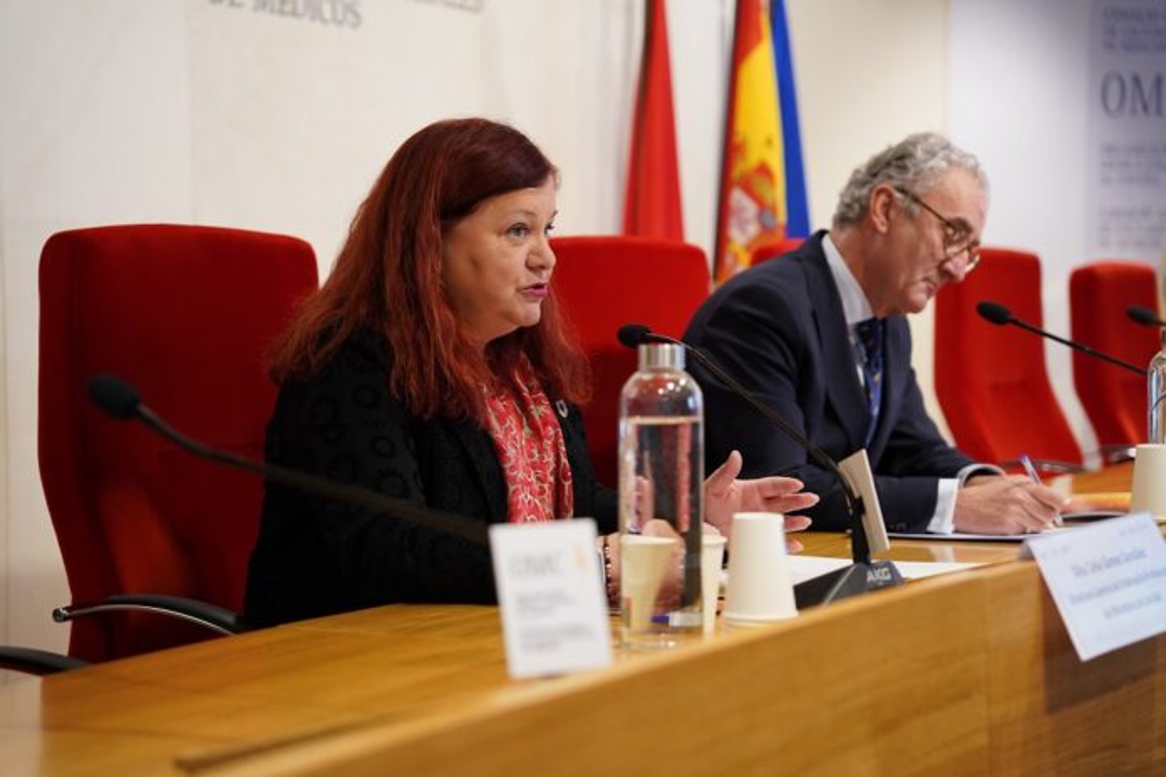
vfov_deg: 19.5
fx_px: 2267
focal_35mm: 70
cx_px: 583
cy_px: 388
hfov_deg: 28.8
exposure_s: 1/250
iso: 1250
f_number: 2.8
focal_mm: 70
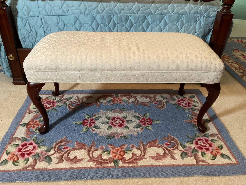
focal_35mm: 29
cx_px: 123
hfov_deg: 61.7
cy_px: 92
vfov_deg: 48.2
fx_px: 206
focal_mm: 3
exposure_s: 1/50
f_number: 1.8
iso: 100
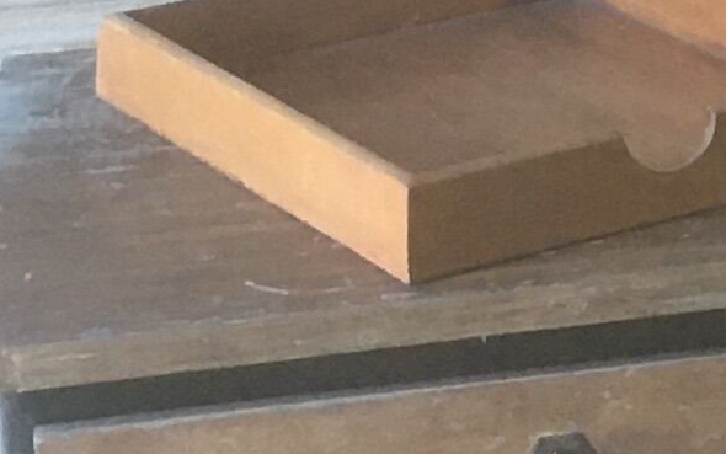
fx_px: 4156
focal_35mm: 210
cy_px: -27
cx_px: 1676
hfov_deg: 9.1
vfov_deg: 6.2
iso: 125
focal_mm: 4.15
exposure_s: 1/33
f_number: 2.2
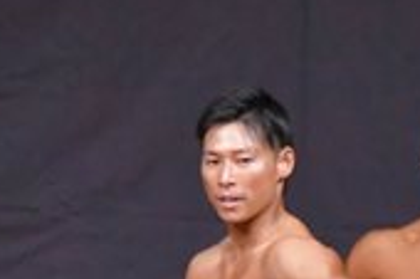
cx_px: 285
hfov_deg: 2.1
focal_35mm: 989
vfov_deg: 1.4
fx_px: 11527
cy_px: 486
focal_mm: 145
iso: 5000
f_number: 5.6
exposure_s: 1/400
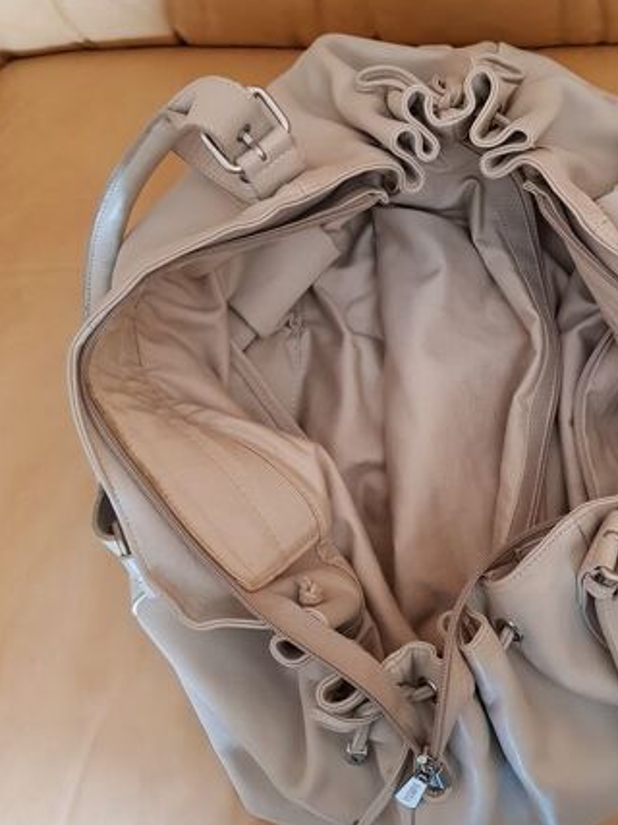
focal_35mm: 39
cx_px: 446
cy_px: 365
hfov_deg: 36.1
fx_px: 929
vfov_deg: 47.8
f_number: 1.7
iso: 250
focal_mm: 4.3
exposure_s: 1/25
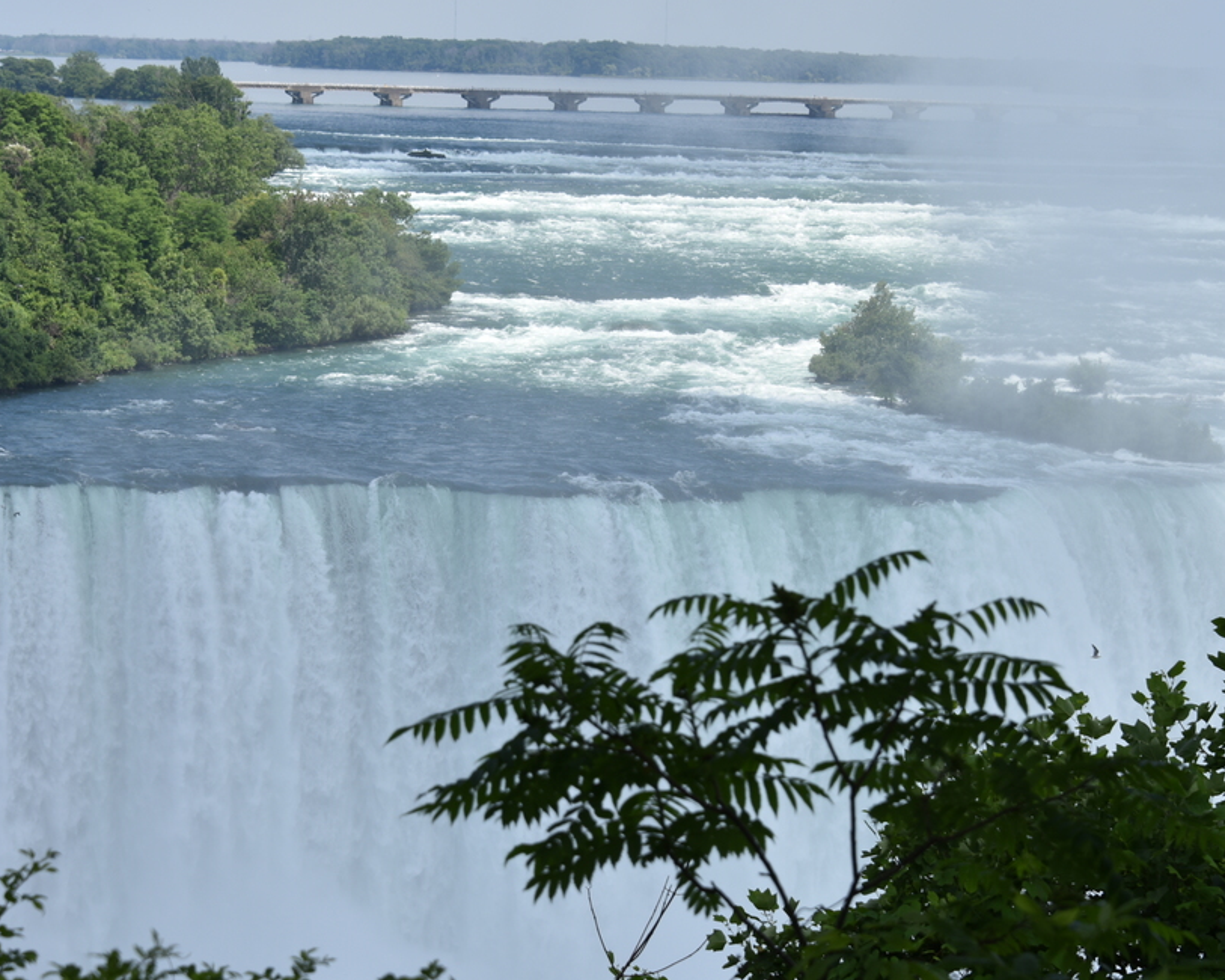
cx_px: 701
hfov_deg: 14.5
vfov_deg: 11.6
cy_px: 525
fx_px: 4821
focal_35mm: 133
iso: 100
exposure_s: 1/320
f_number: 9
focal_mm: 90
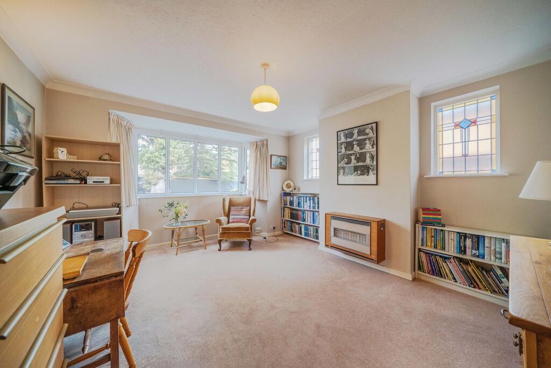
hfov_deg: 112.6
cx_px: 276
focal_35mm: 12
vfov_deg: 90.0
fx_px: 184
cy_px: 184
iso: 500
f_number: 5.6
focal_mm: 12
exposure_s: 1/60
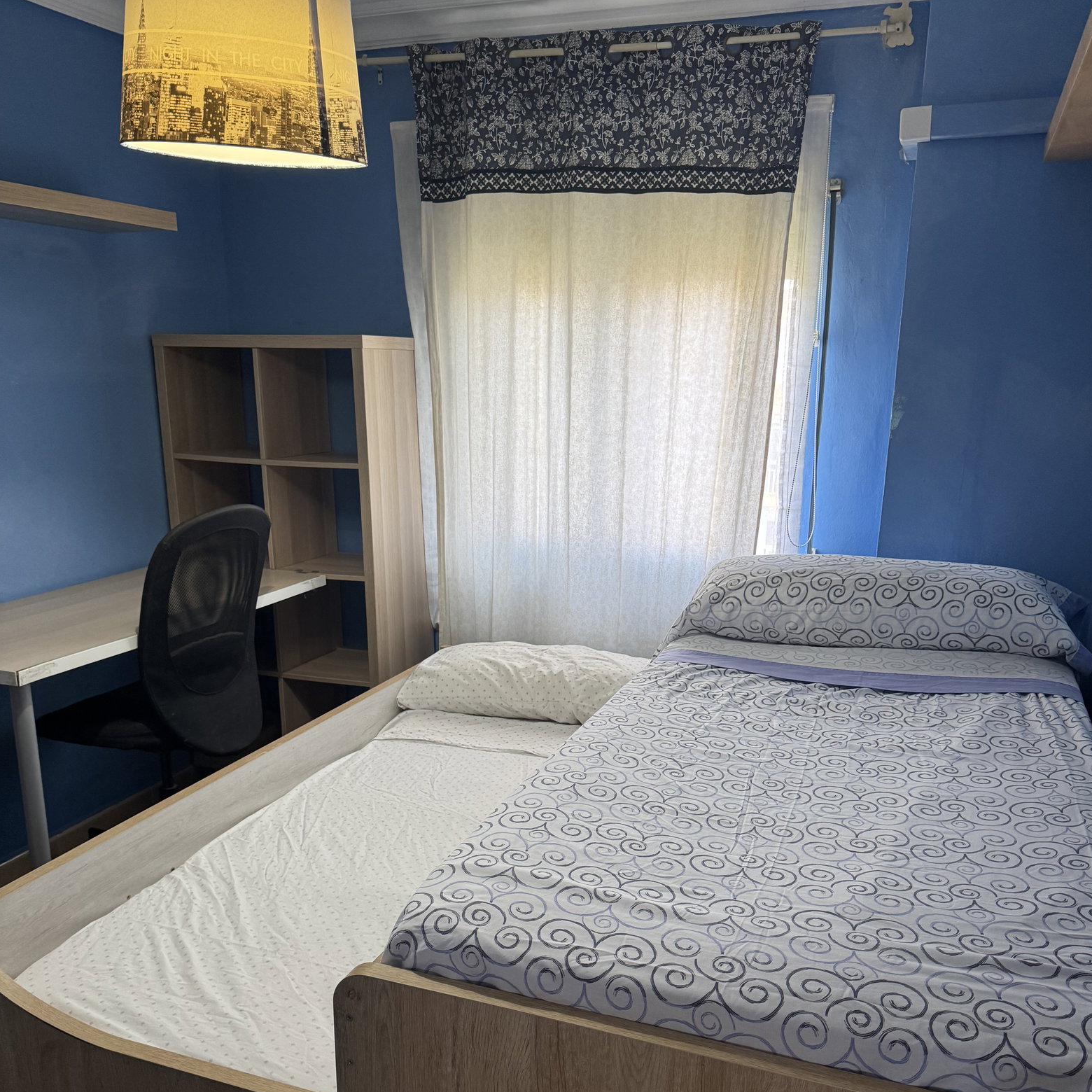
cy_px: 656
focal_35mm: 29
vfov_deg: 55.2
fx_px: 1035
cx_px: 558
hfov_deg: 55.6
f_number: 1.78
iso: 200
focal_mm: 6.76
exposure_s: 1/99
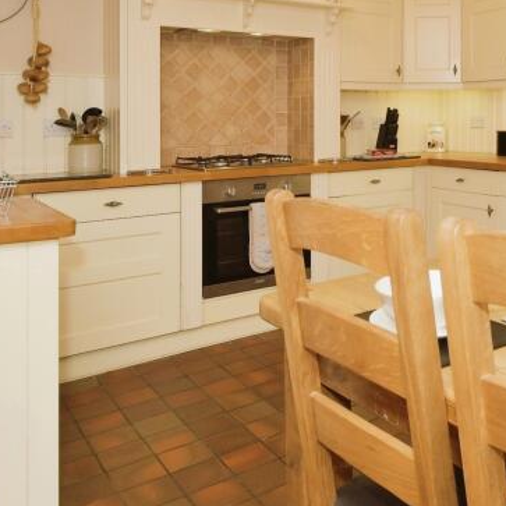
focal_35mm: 36
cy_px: 115
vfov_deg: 44.2
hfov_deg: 42.3
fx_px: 595
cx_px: 454
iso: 400
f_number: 8
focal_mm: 10
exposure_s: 1/60
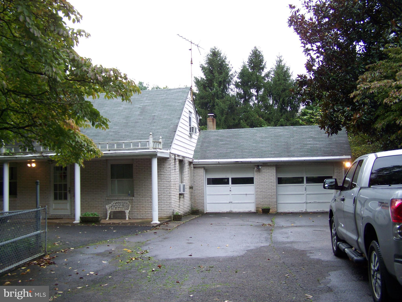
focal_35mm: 38
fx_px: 441
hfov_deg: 49.0
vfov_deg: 37.7
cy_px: 151
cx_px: 201
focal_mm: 6.3
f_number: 2.8
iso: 64
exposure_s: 1/60
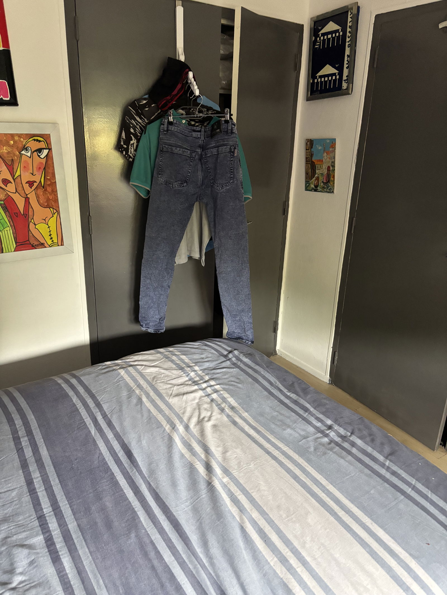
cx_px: 224
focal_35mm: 26
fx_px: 448
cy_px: 298
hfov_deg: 53.1
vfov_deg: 67.3
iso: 500
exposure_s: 1/46
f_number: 1.6
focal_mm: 5.96
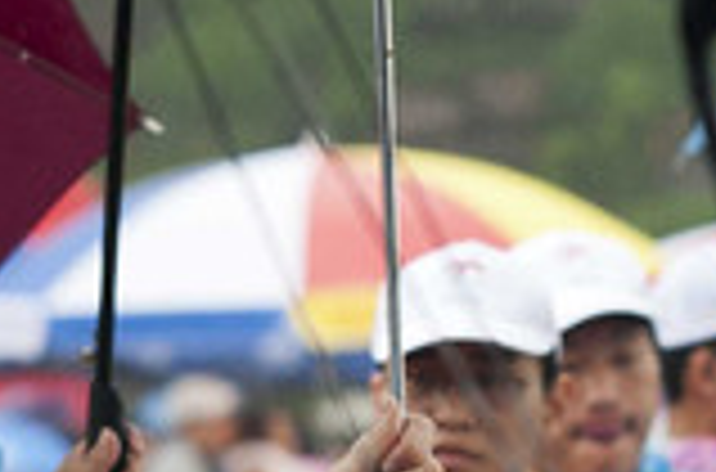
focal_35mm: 353
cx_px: 351
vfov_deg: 3.9
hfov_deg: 5.9
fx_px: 7000
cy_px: 571
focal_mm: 70
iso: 800
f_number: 3.2
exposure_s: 1/400
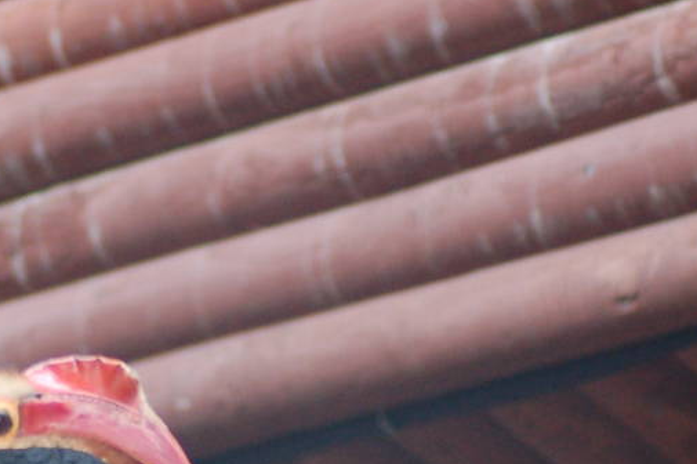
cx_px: 6
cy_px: 475
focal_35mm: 404
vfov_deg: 3.4
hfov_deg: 5.1
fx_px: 7808
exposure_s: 1/13
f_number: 4.2
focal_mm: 85
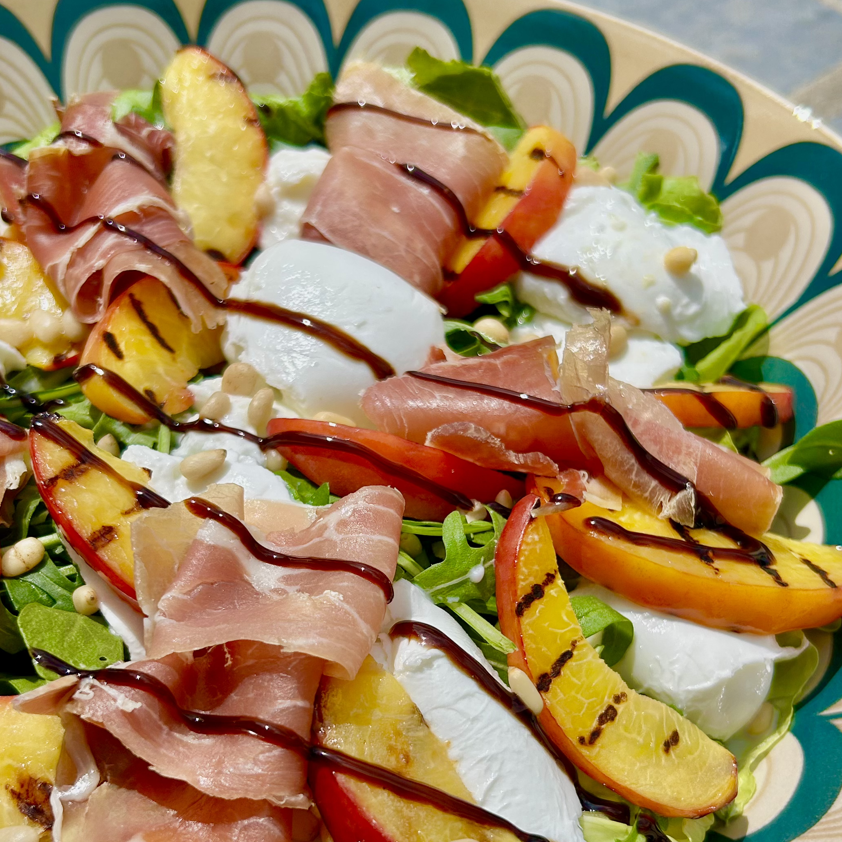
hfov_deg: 37.6
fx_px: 1238
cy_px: 528
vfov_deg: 37.3
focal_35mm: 45
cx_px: 421
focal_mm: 5.7
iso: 50
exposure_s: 1/9434
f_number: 1.5
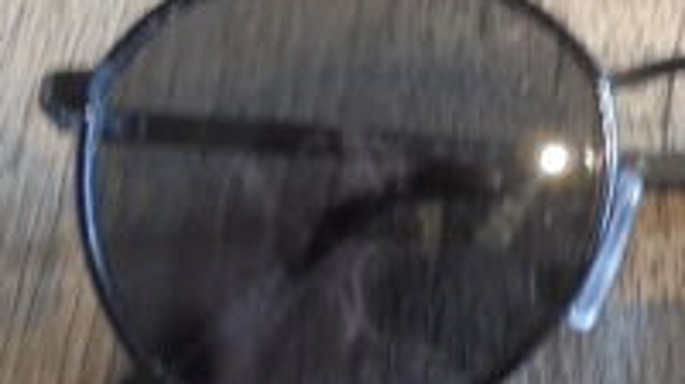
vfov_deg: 17.6
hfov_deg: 29.5
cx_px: 644
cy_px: 274
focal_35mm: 68
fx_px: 1234
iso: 400
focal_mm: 4.6
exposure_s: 1/20
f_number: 3.5
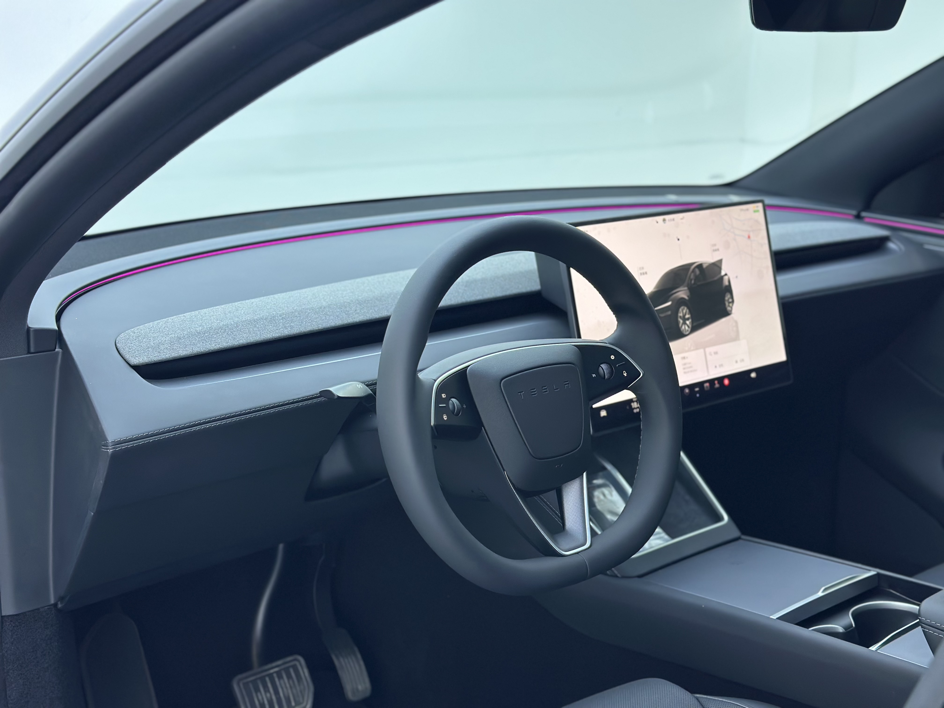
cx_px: 472
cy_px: 354
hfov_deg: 39.7
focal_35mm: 48
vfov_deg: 30.3
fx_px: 1309
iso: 80
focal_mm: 6.86
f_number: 1.78
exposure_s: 1/100
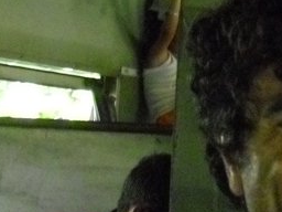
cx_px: 292
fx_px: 1238
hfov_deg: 12.8
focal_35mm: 152
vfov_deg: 9.8
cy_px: 137
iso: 800
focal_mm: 6.2
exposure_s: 1/80
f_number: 2.8
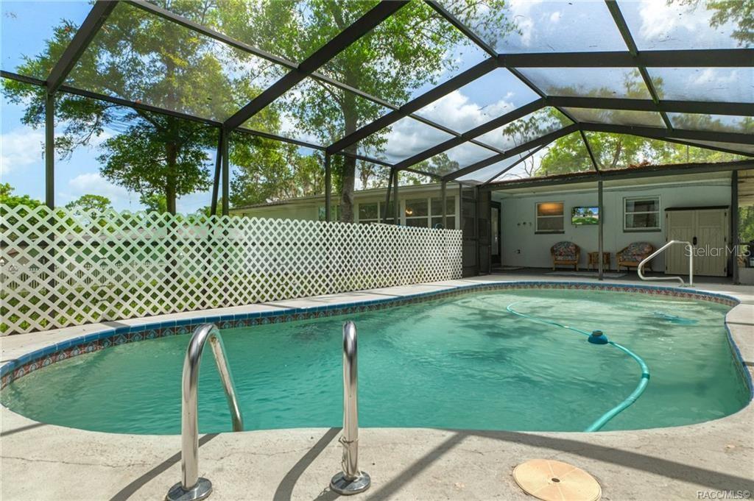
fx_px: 408
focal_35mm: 20
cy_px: 250
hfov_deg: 85.5
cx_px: 377
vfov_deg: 63.1
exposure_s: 1/200
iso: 320
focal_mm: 13
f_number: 8
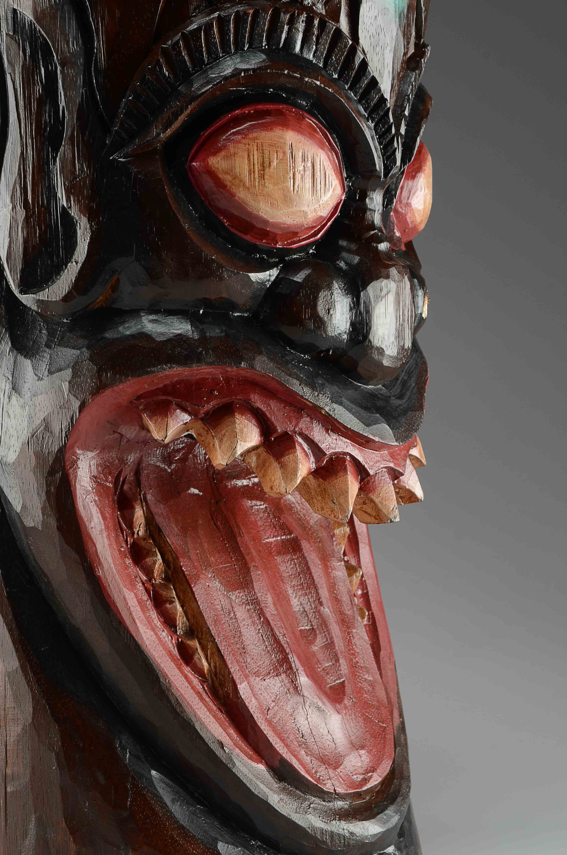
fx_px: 1780
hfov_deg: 18.1
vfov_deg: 27.0
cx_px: 284
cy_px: 428
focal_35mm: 75
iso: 100
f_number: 13
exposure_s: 1/80
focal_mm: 50
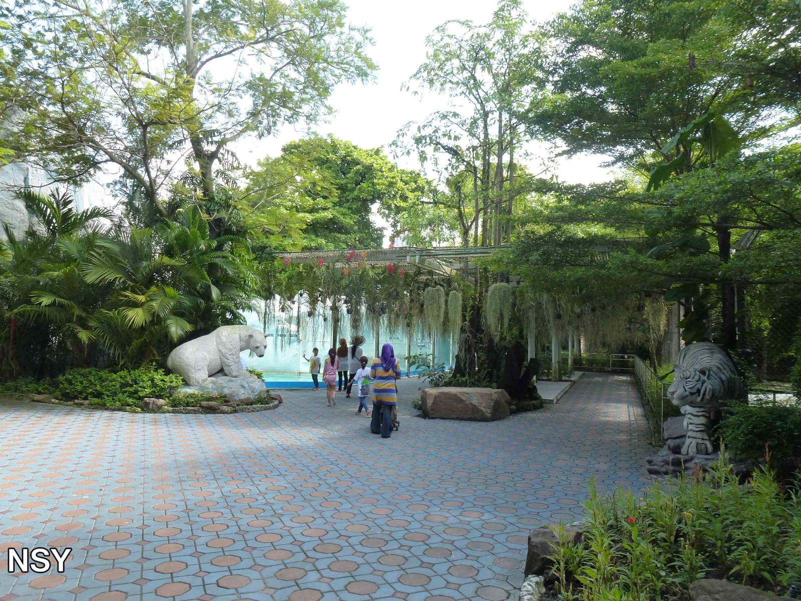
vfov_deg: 56.8
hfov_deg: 71.6
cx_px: 400
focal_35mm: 24
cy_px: 300
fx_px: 555
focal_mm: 4.3
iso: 160
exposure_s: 1/125
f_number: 4
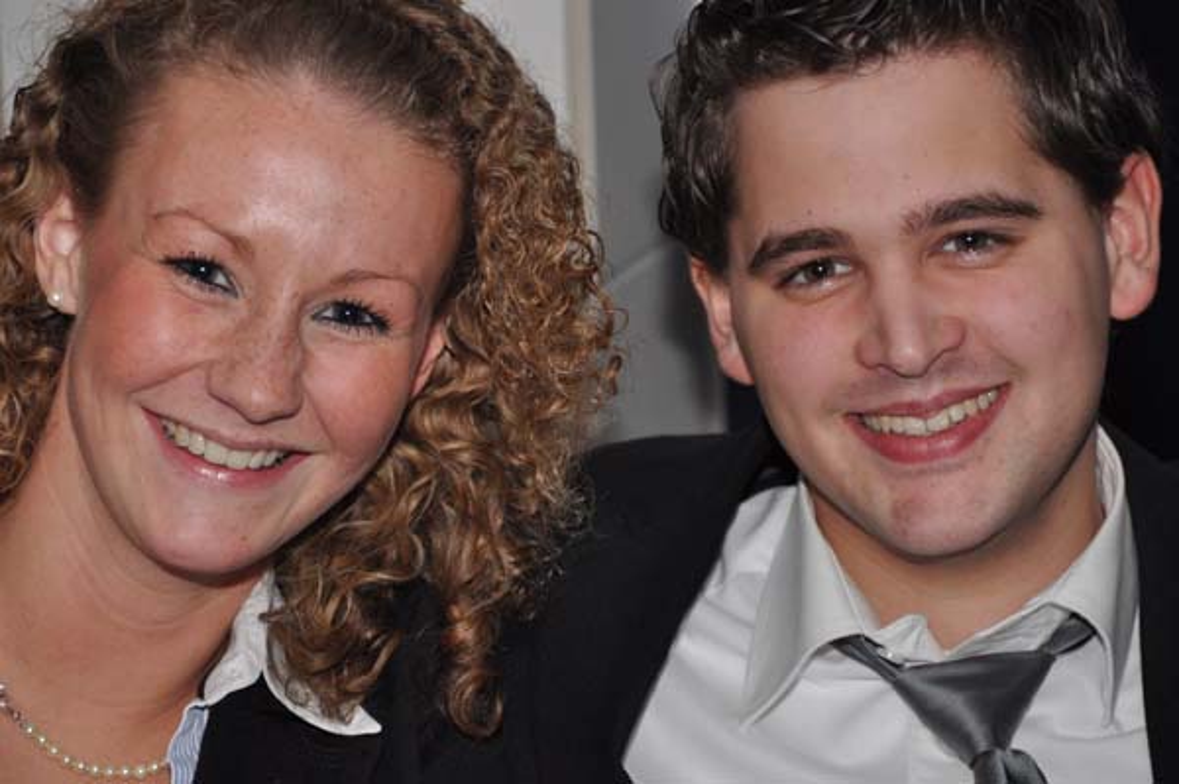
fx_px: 7363
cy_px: 392
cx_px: 590
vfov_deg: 6.1
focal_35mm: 225
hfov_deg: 9.2
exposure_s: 1/60
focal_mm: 150
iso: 720
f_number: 5.6
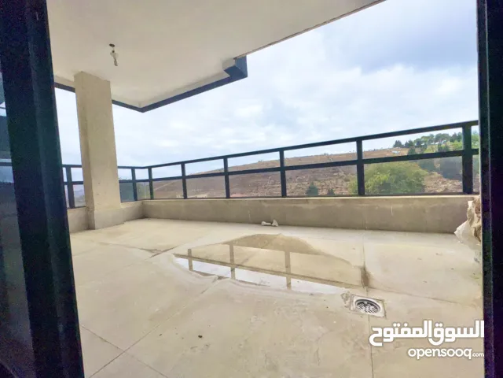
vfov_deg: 85.7
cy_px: 189
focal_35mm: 14
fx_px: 203
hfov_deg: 102.1
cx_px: 252
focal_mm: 2.22
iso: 32
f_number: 2.2
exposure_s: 1/3717
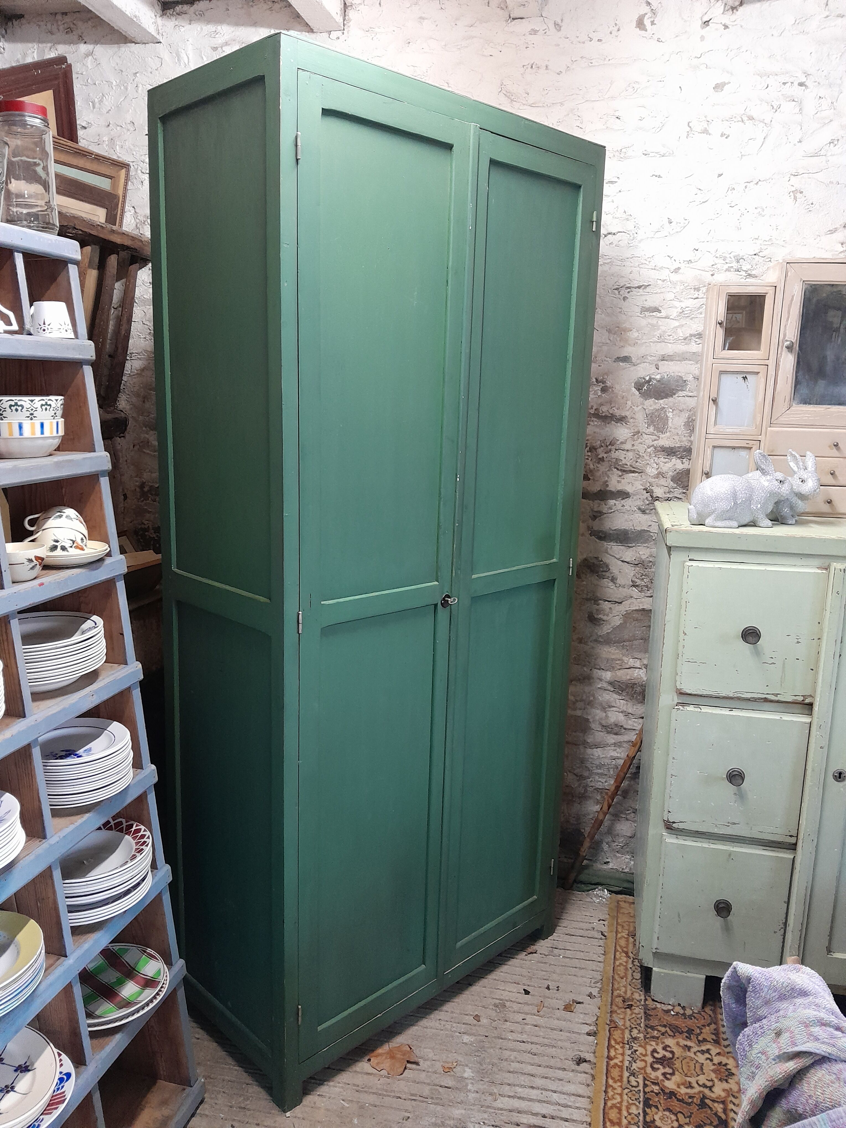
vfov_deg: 67.3
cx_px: 423
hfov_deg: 53.1
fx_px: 847
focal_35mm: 26
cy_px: 564
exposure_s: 1/33
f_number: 1.8
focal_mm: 3.98
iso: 500
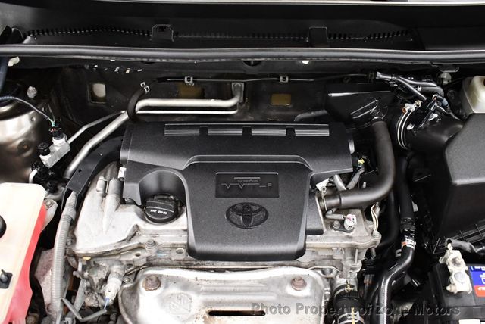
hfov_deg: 53.1
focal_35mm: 36
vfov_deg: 36.9
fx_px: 485
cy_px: 162
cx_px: 242
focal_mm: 18
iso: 3200
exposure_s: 1/60
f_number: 3.5
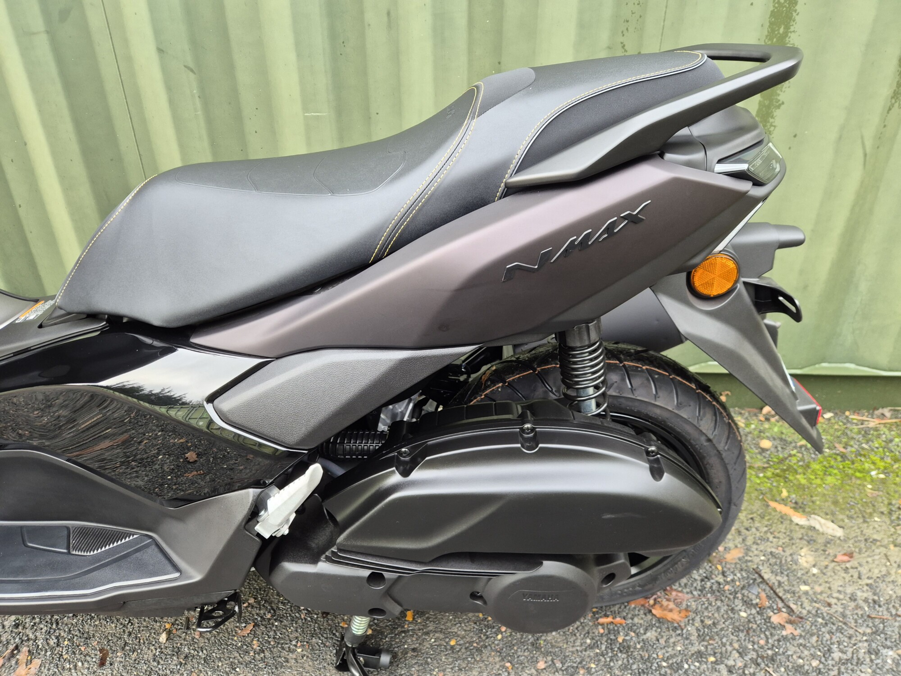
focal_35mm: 23
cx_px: 450
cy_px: 338
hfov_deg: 73.9
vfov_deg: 58.9
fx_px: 599
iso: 200
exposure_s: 1/180
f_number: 1.8
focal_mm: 5.4
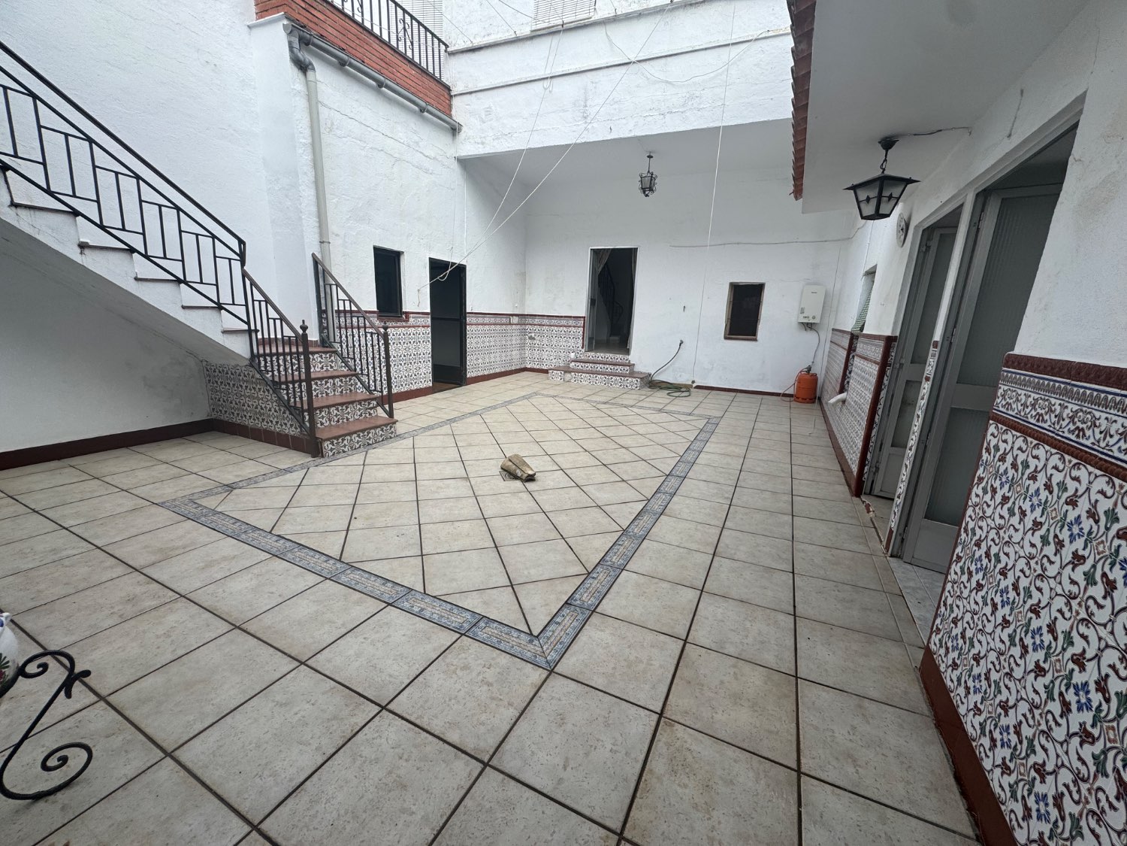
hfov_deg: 102.1
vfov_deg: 85.7
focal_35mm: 14
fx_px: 456
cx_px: 564
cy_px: 423
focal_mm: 2.22
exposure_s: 1/889
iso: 50
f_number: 2.2
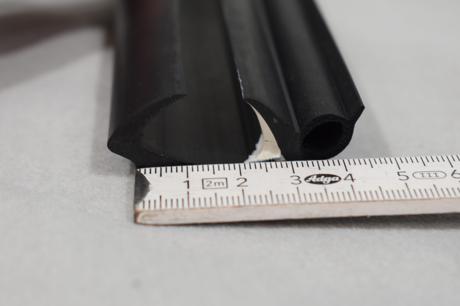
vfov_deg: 16.6
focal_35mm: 82
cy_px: 153
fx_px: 1054
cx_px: 230
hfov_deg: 24.6
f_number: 5.6
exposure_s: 1/60
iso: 450
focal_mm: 55
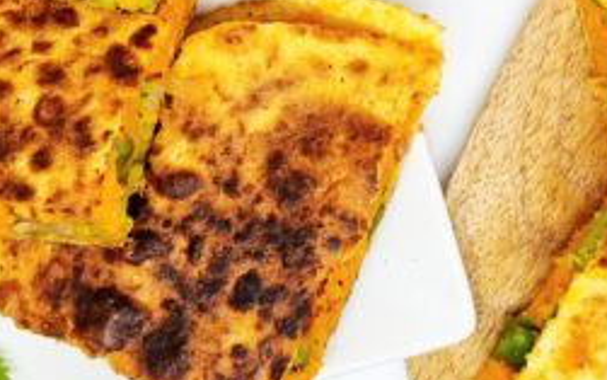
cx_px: 368
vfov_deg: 19.4
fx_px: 1092
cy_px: 36
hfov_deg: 31.0
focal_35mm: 66
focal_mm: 5.4
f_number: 1.8
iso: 64
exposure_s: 1/100
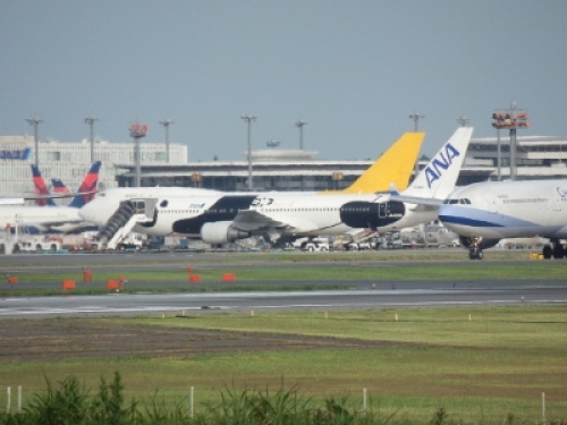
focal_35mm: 600
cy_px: 212
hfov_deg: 3.3
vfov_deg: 2.5
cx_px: 284
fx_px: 9828
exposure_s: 1/500
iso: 125
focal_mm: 108
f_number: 6.9
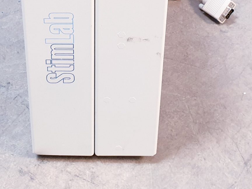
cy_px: -15
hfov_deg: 25.3
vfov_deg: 18.5
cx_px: 112
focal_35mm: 77
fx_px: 561
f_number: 2.4
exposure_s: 1/33
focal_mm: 4.3
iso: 320
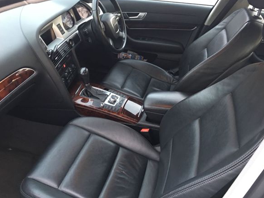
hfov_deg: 60.0
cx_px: 129
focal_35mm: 30
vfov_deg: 46.8
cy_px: 96
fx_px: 229
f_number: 2.2
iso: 100
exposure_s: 1/8
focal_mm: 4.15
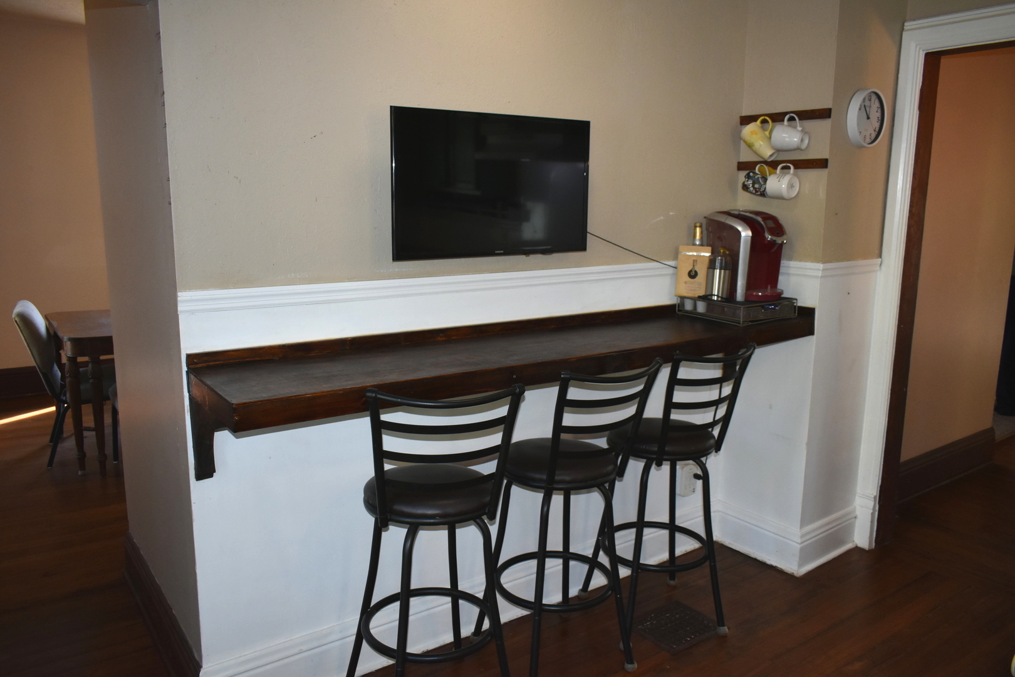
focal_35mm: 27
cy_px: 338
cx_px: 508
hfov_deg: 67.4
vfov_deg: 47.9
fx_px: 761
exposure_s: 1/200
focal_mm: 18
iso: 800
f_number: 3.5
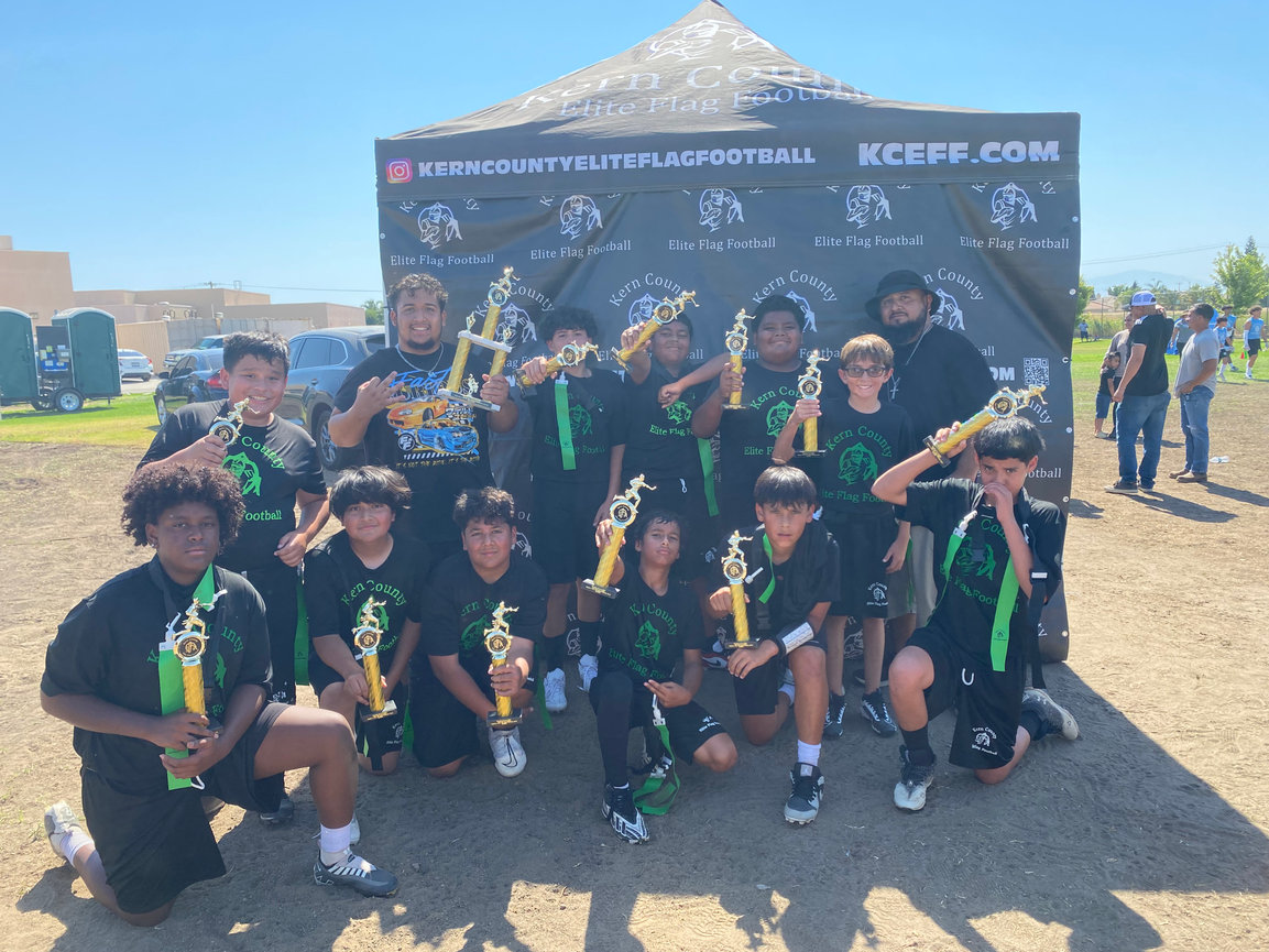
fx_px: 953
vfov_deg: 53.1
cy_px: 476
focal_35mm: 26
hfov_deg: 67.3
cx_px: 634
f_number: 1.8
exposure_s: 1/1157
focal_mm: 4.25
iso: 32
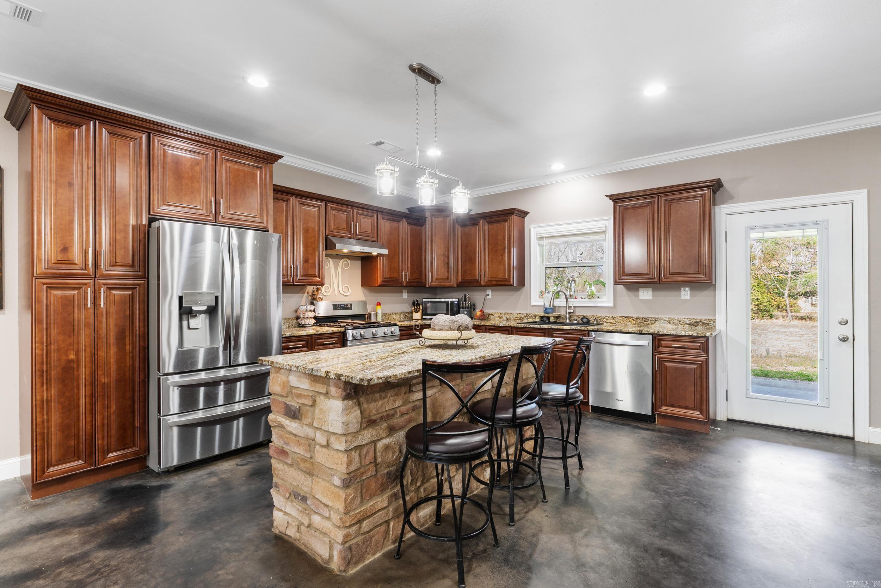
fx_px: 415
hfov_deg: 93.4
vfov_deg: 70.6
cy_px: 294
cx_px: 440
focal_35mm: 17
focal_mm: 11.3
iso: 200
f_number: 9
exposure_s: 1.6
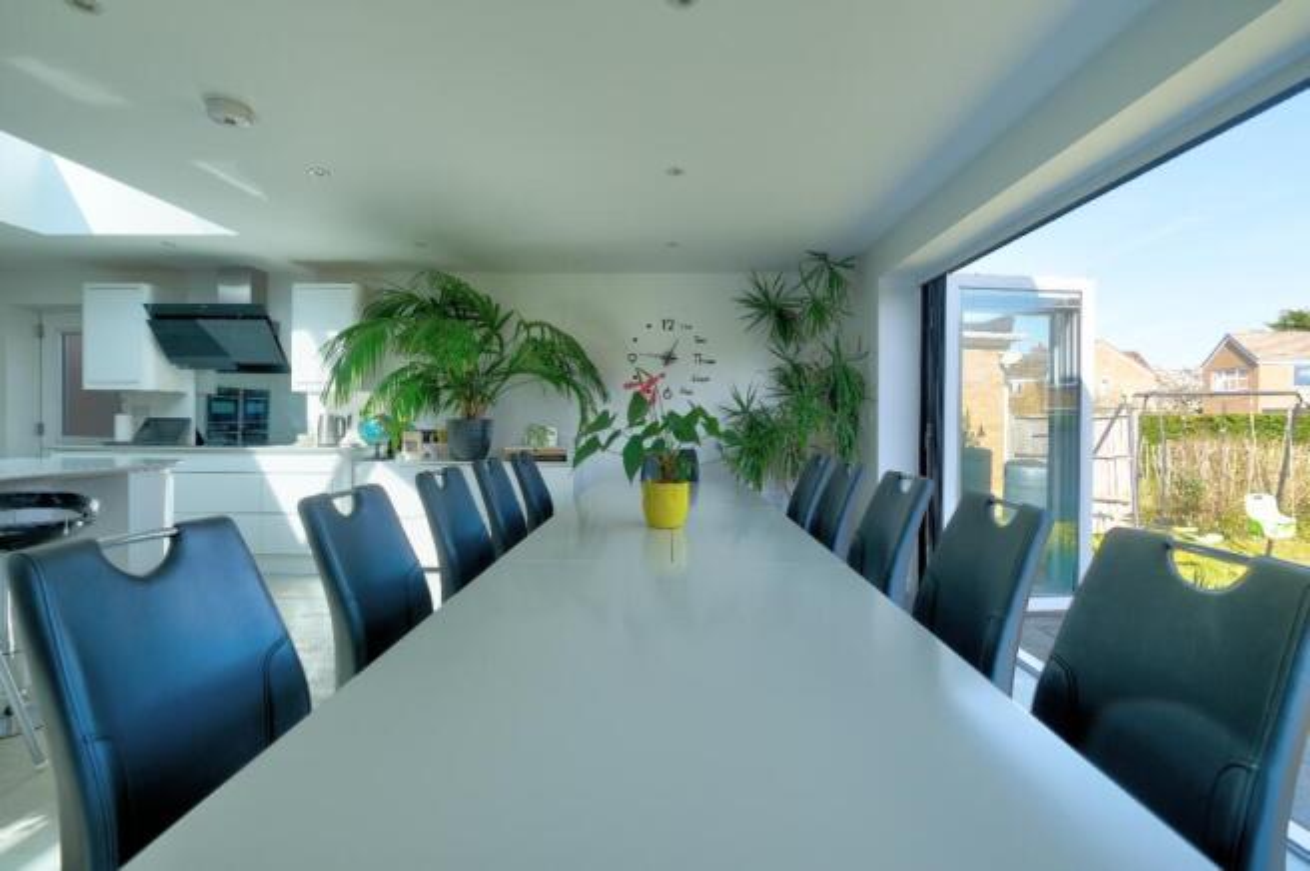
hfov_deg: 100.4
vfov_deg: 77.2
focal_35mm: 15
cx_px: 655
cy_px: 436
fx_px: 545
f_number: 5
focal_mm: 10
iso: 160
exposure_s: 1/110
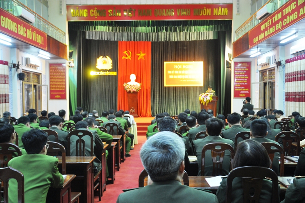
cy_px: 102
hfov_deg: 53.2
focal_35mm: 36
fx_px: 305
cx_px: 152
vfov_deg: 36.8
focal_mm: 24
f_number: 3.8
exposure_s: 1/15
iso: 640
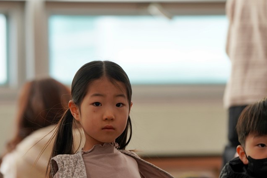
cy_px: 111
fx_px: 2092
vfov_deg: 4.9
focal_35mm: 282
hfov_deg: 7.3
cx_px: 92
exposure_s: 1/250
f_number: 4
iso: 800
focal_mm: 200
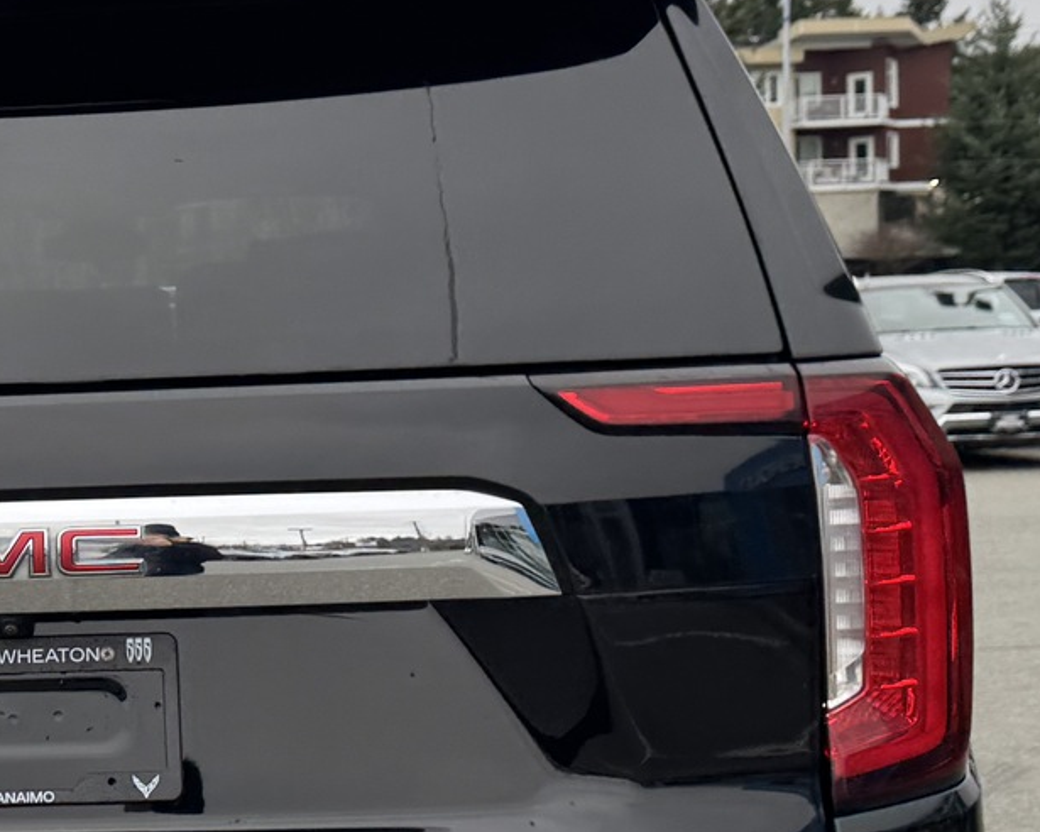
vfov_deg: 19.6
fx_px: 2401
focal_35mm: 78
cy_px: 516
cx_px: -64
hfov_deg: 23.2
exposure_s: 1/280
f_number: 1.78
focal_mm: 6.76
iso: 80
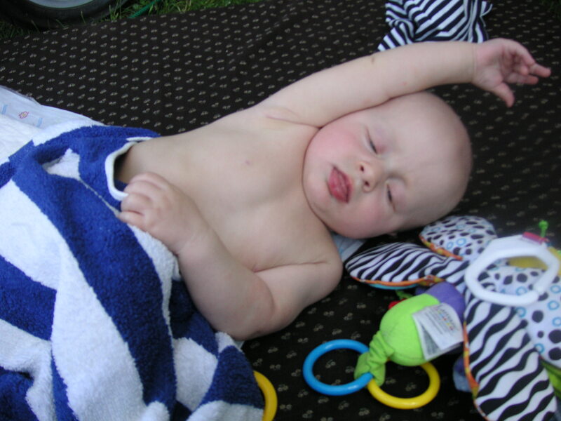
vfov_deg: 38.7
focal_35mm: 37
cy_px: 210
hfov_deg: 50.1
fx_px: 600
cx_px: 280
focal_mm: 6.1
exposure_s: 1/350
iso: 50
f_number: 2.8
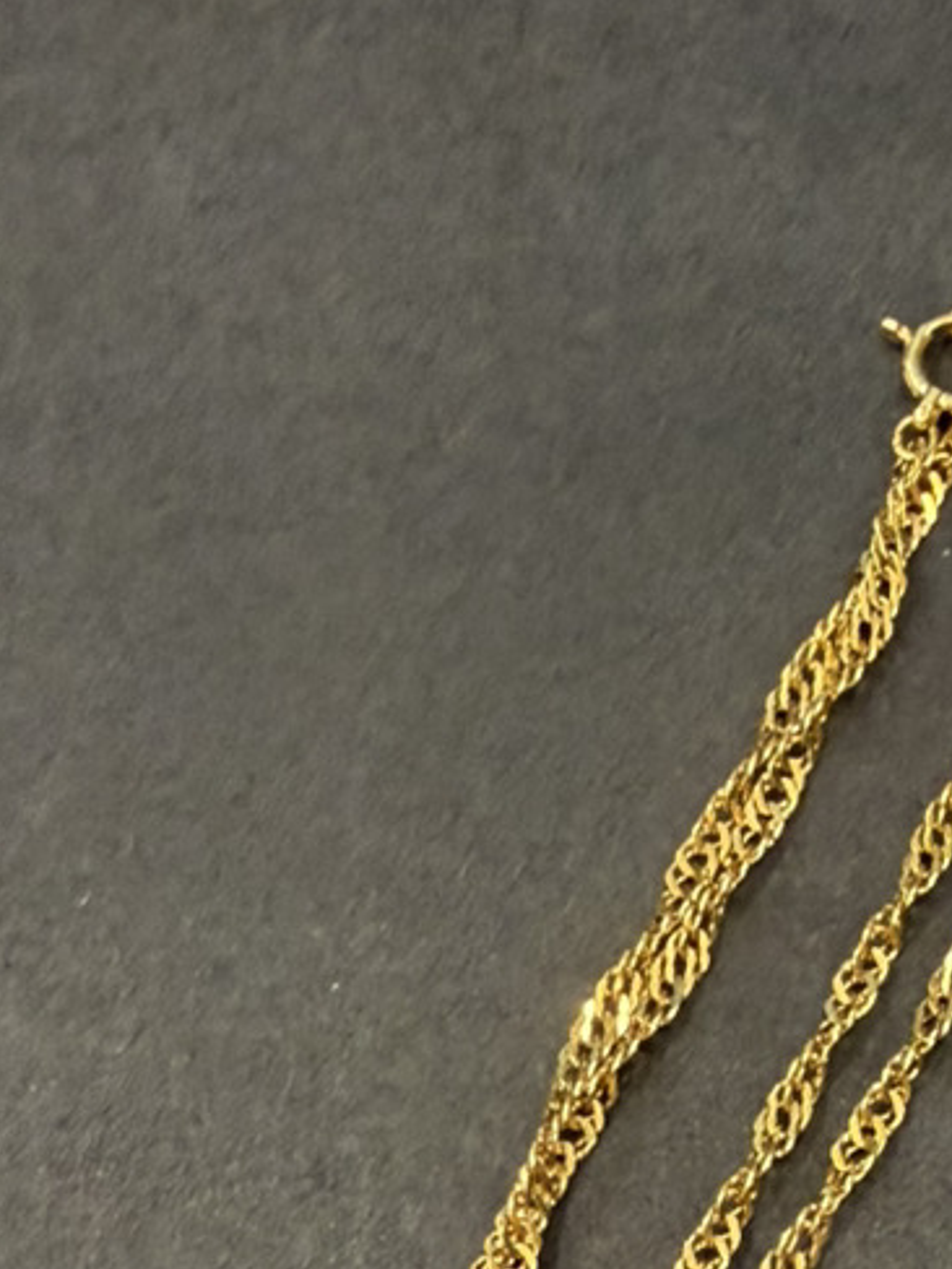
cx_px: 1155
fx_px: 2347
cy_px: 1259
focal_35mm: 64
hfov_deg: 21.3
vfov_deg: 28.5
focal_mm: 2.22
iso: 400
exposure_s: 1/50
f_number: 2.2
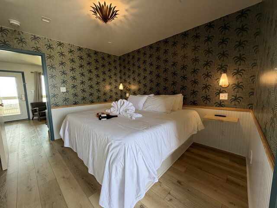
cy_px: 104
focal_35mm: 14
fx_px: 112
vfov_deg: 85.7
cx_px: 138
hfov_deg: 102.1
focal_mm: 2.22
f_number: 2.2
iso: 200
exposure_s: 1/121
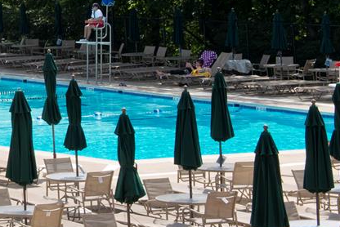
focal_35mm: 203
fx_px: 1918
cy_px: -116
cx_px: -311
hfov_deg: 9.5
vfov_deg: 6.7
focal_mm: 44
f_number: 10
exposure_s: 1/200
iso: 200
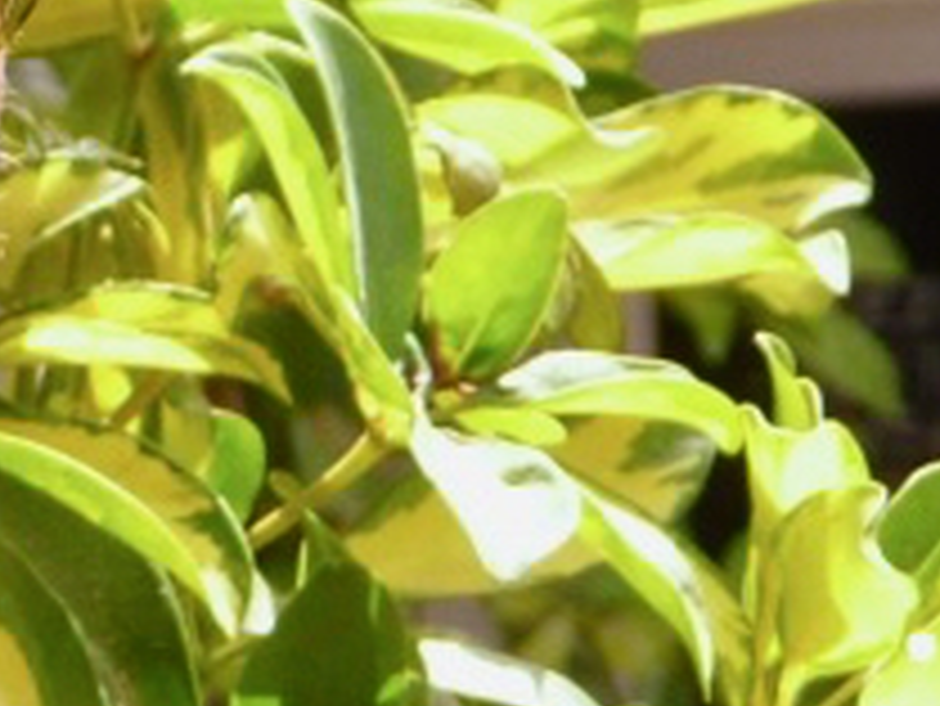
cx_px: -477
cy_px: 346
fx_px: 15841
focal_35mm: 583
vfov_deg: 2.6
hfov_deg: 3.4
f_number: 4.7
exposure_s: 1/100
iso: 100
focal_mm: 19.5
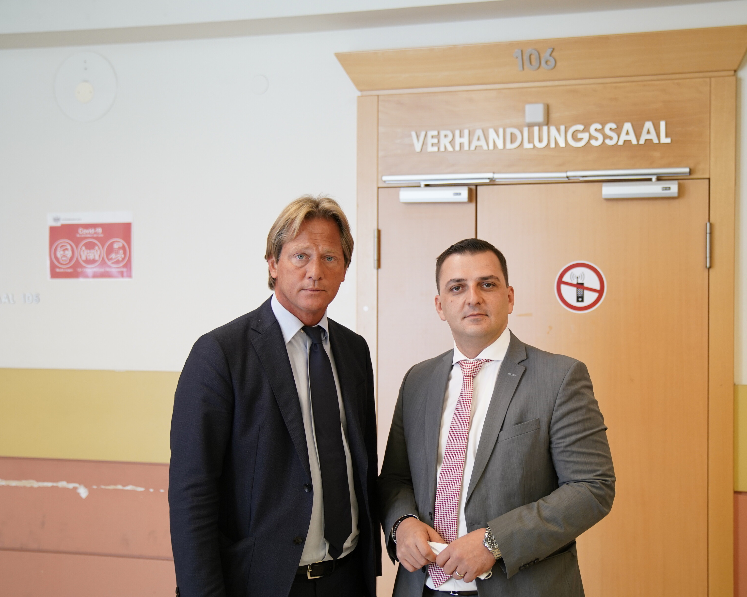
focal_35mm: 47
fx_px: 1039
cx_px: 459
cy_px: 321
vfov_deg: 32.1
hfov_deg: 39.3
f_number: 2.8
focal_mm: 38
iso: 1000
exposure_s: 1/160
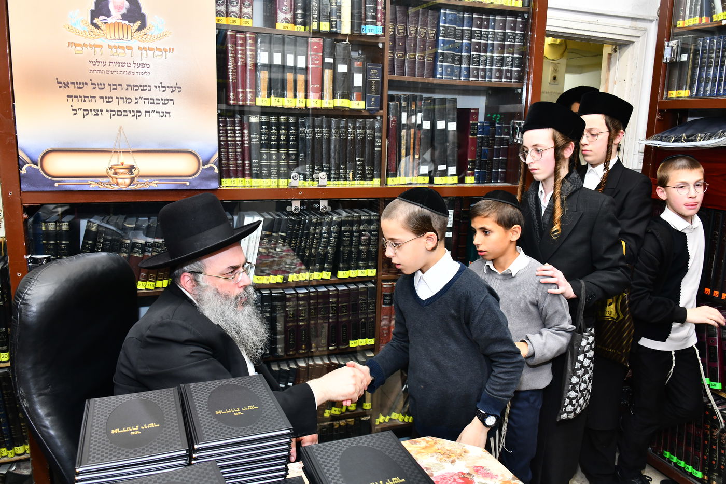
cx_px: 363
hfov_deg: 65.5
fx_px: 565
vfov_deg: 46.4
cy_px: 242
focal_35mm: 28
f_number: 5.6
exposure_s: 1/160
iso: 1000
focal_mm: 28
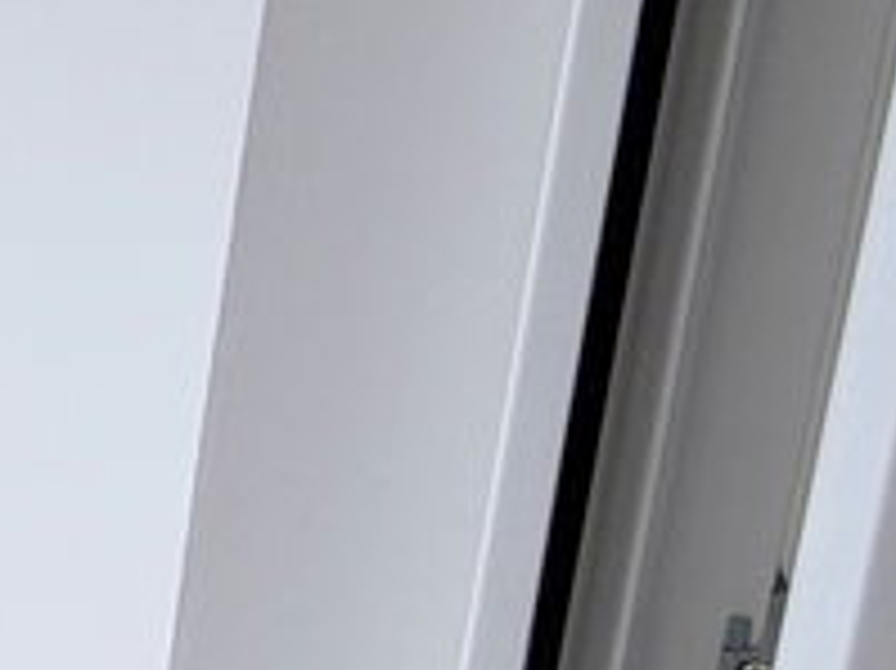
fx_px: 1940
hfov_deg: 14.6
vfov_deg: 19.6
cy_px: 243
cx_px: -1312
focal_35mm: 75
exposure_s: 1/169
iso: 40
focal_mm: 2.22
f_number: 2.2
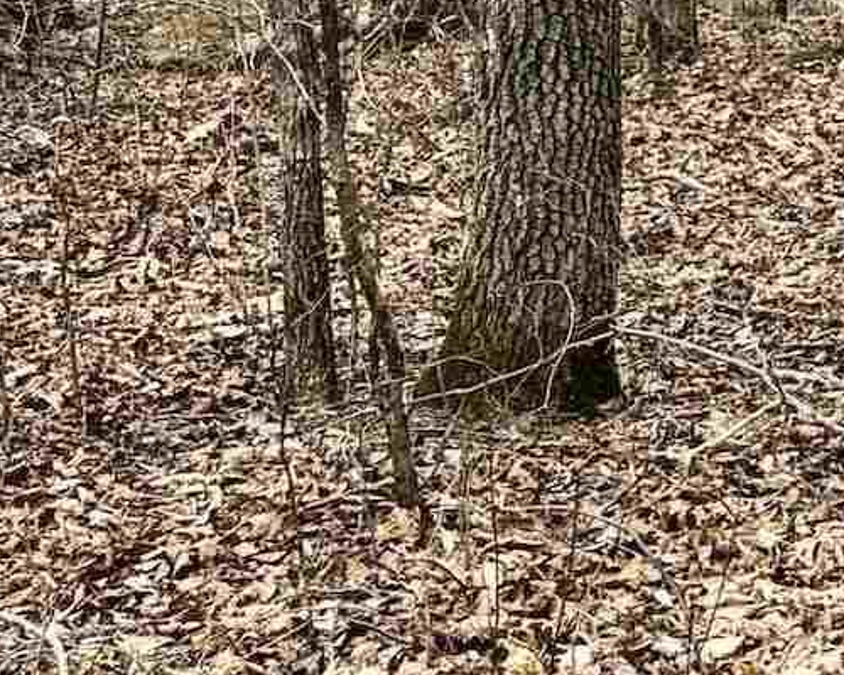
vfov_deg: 11.1
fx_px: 3247
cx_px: 1810
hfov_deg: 12.6
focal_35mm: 130
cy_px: -552
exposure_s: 1/716
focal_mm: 5.96
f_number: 1.6
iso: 64
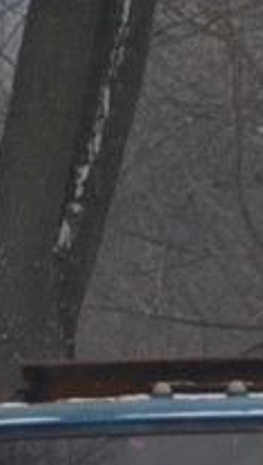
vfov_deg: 1.5
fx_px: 17481
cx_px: 250
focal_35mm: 1414
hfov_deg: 0.9
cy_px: 677
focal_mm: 140
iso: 400
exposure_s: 1/320
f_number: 5.6
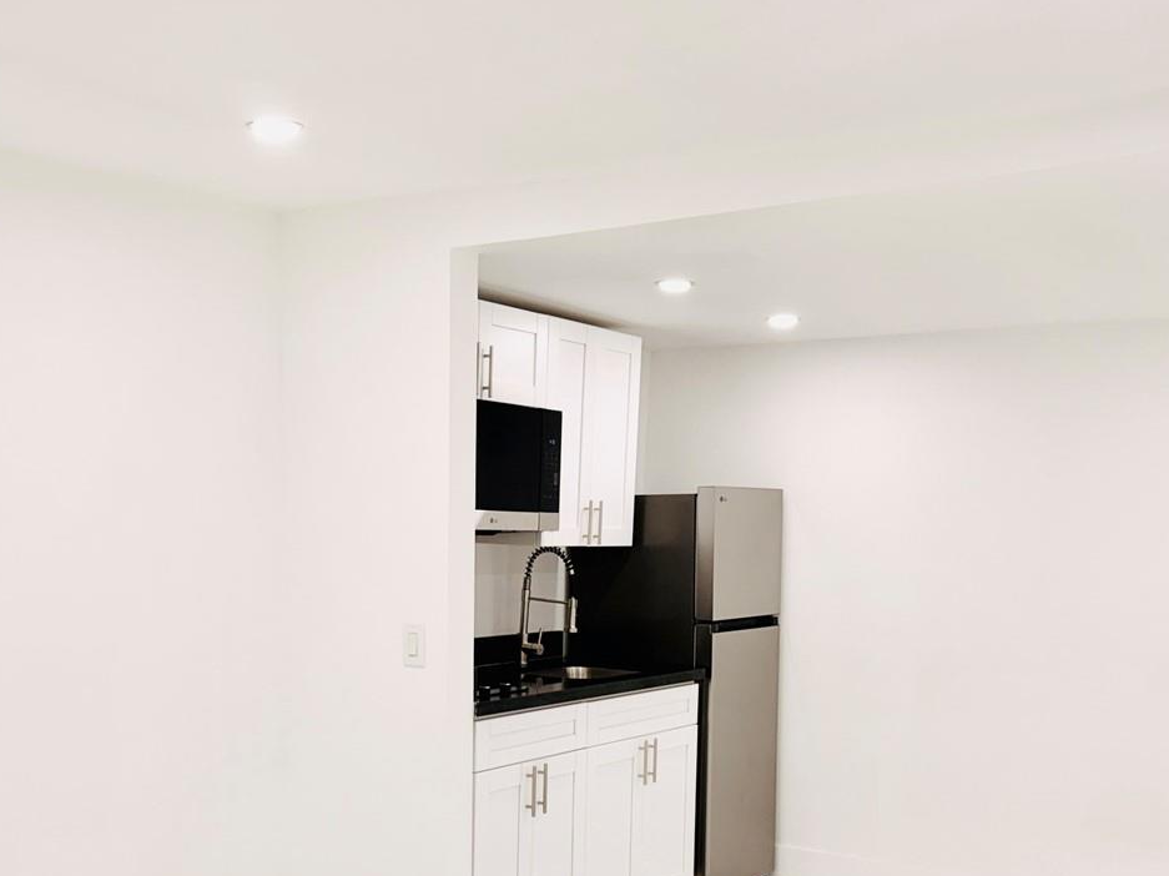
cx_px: 521
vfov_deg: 34.2
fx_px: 1384
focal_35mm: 41
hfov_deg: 45.7
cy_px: 683
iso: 64
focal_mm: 6.76
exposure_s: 1/120
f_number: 1.78
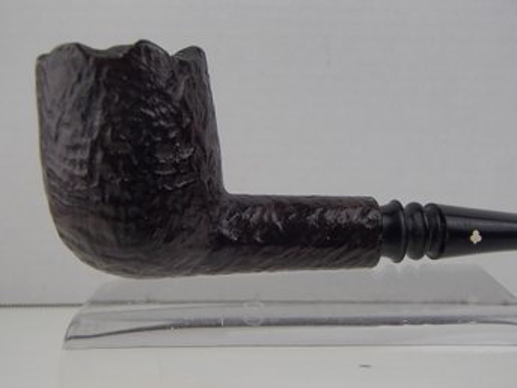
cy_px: 194
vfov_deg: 38.6
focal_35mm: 37
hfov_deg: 50.2
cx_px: 258
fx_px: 552
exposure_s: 1/160
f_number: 4.7
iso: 200
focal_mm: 6.64
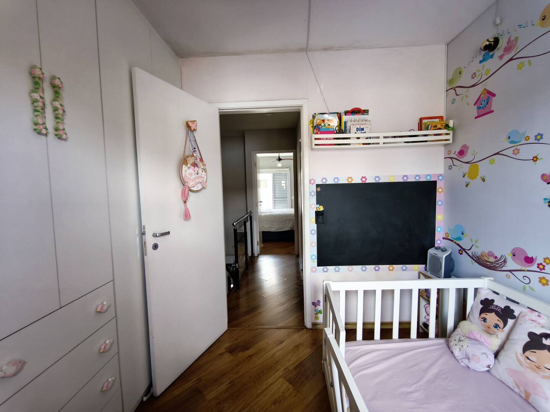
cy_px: 206
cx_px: 275
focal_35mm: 15
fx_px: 238
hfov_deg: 98.2
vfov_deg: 81.7
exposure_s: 1/30
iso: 250
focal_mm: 1.91
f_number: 2.2
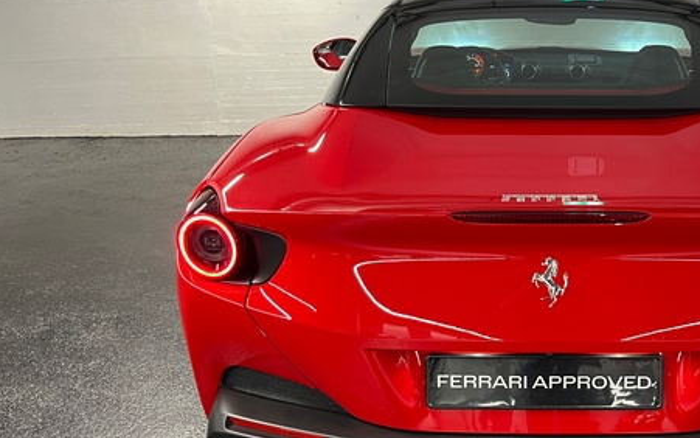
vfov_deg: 29.1
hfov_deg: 43.3
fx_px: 840
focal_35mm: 44
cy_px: 286
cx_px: 553
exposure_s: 1/50
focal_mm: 5.1
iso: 200
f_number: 1.6
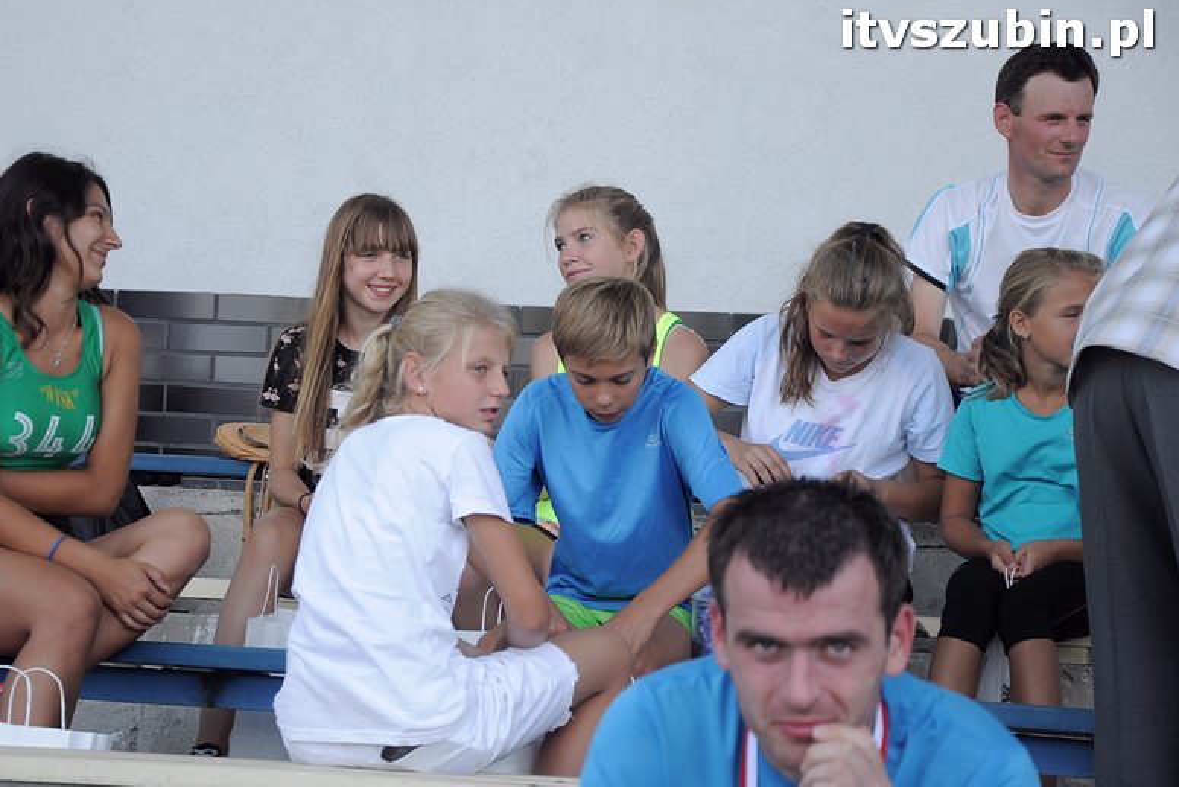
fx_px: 3767
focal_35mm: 115
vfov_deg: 11.9
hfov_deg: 17.8
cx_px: 537
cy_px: 413
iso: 400
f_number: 5.3
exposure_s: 1/320
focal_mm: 70
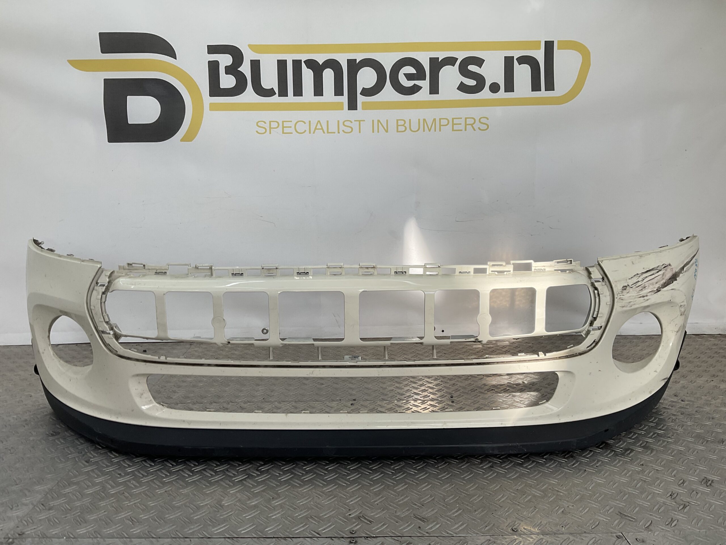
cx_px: 363
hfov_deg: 61.7
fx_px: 608
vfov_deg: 48.2
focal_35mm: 29
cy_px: 272
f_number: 1.8
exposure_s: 1/428
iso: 16
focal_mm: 3
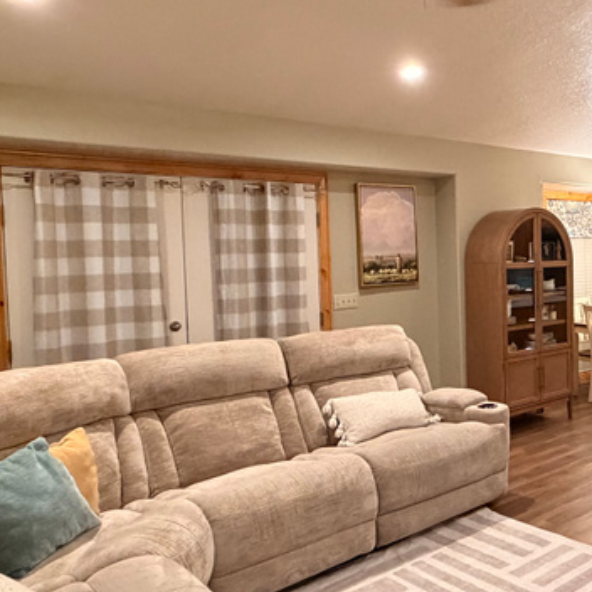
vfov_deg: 46.0
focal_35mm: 36
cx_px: 560
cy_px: 279
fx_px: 697
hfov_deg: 41.4
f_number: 2.2
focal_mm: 2.22
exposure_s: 1/60
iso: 800
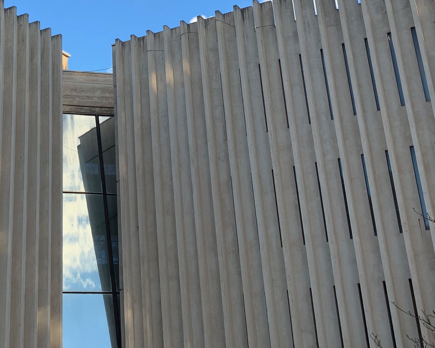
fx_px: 734
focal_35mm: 57
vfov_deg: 26.2
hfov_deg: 32.3
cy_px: 71
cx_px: 102
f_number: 1.8
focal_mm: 4.25
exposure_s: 1/531
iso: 25
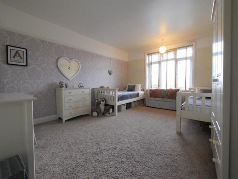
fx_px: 96
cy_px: 90
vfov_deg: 85.7
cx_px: 119
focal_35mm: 14
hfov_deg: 102.0
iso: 1600
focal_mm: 7
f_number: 4
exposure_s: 1/60
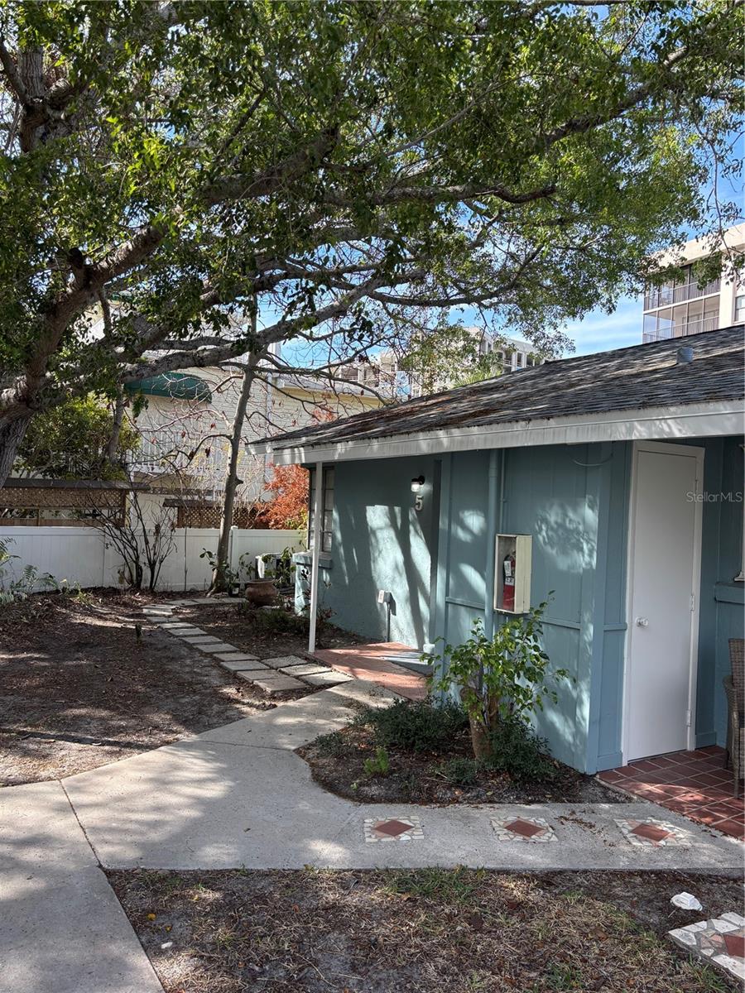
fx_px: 746
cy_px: 496
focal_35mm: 26
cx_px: 372
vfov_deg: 67.3
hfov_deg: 53.1
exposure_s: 1/594
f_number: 1.6
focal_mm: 5.96
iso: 50
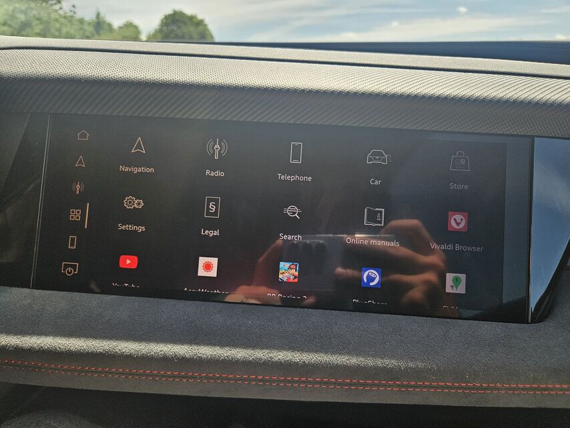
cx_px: 285
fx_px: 379
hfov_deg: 73.9
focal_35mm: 23
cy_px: 214
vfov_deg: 58.9
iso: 50
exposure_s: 1/378
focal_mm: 5.4
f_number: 1.8
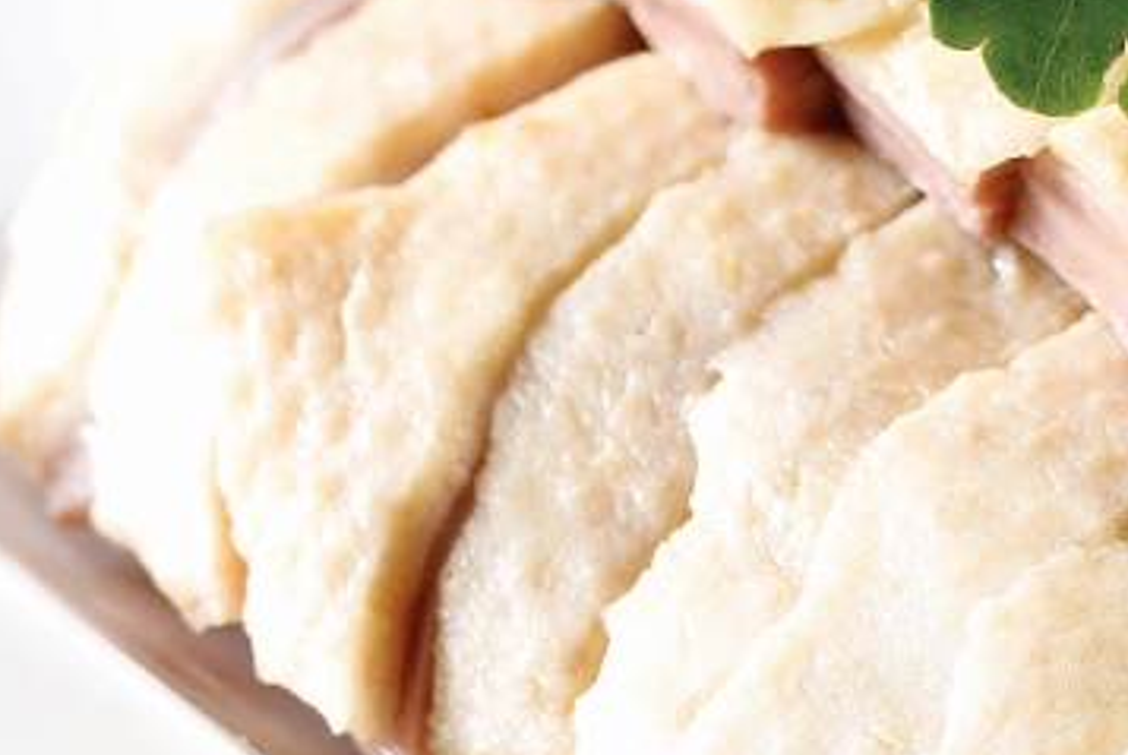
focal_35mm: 440
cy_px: 423
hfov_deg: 4.7
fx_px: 13803
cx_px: 970
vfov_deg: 3.1
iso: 125
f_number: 8
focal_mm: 105
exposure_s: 1/125
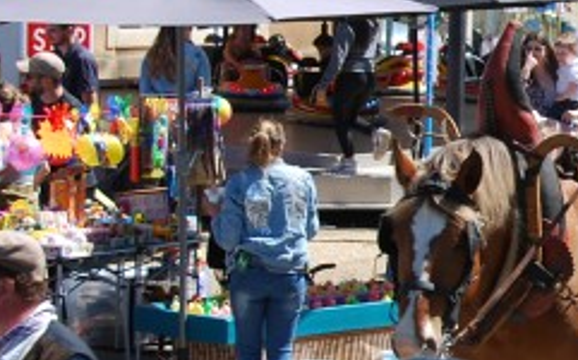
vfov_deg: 7.2
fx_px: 2864
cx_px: 687
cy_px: 180
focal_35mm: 182
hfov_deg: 11.3
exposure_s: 1/200
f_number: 7.1
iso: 100
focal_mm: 32
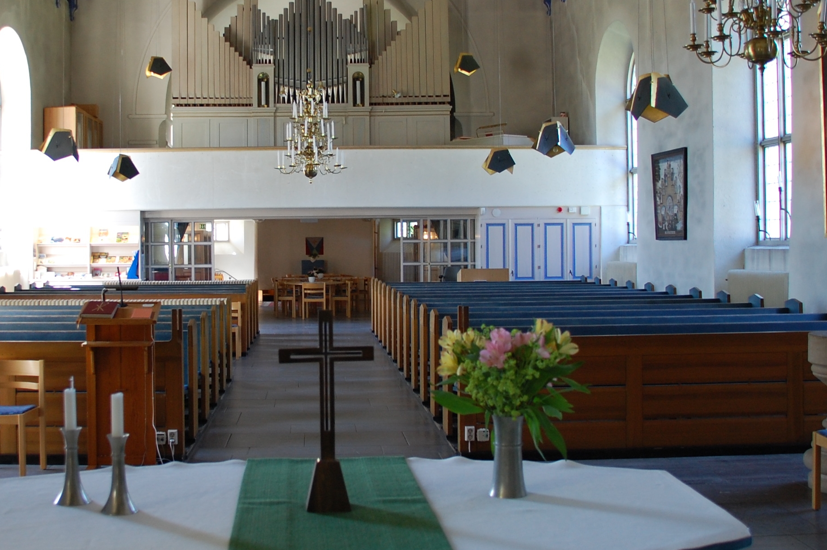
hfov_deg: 44.1
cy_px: 216
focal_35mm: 44
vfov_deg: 30.4
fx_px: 1010
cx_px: 306
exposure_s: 1/50
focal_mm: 18
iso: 400
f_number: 3.5
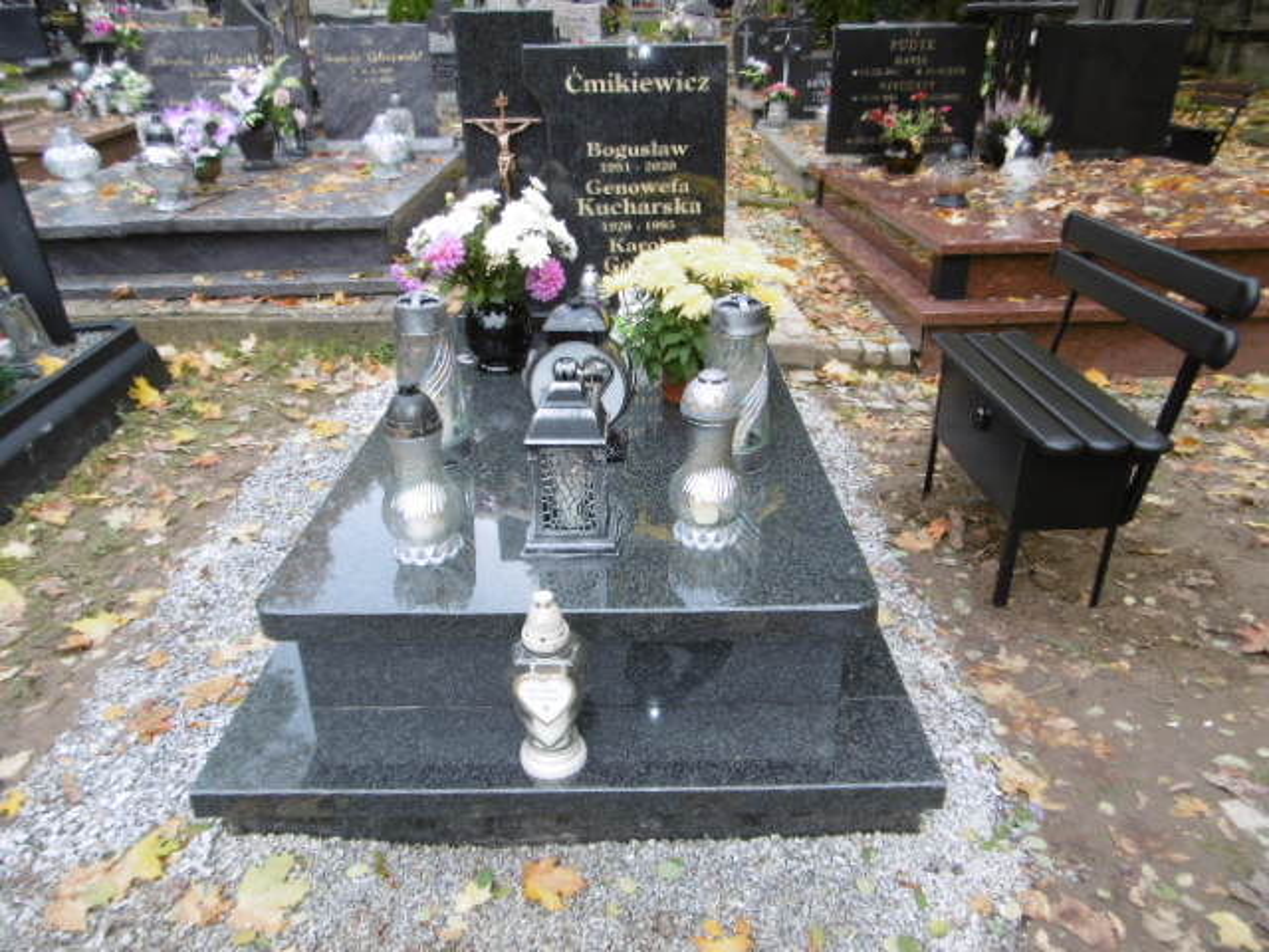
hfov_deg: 71.6
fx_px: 880
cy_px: 476
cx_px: 634
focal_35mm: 24
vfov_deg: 56.8
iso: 100
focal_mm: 4.3
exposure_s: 1/60
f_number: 3.1
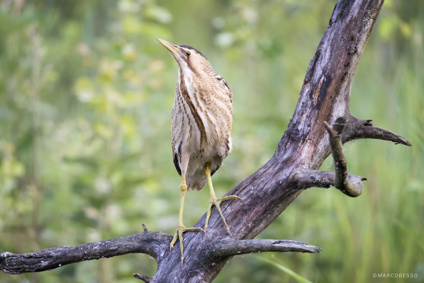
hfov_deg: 3.7
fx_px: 6480
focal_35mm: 550
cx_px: 212
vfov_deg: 2.5
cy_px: 142
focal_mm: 550
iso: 3200
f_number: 7.1
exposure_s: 1/400
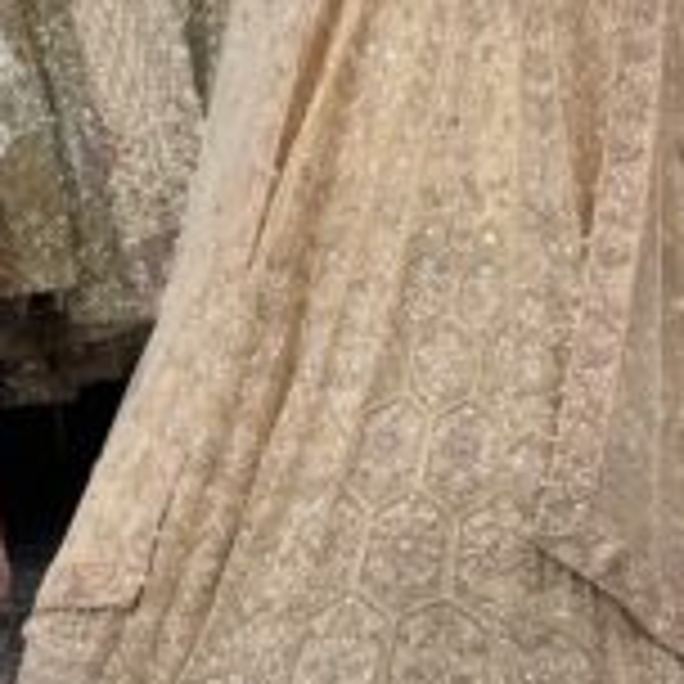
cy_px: 104
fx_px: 6260
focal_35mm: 280
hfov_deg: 6.3
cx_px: 495
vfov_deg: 6.2
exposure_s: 1/100
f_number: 2.8
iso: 160
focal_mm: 15.66
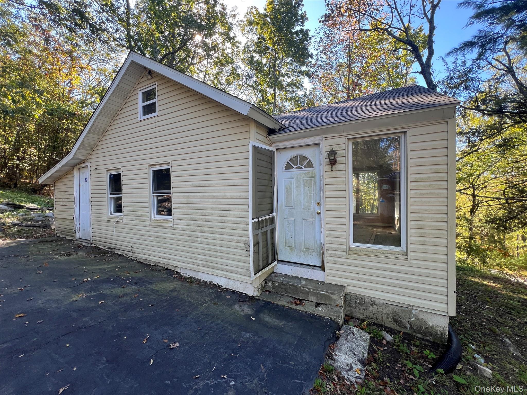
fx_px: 198
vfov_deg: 89.9
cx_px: 264
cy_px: 198
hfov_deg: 106.2
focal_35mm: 13
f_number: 1.8
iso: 32
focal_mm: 1.57
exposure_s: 1/108
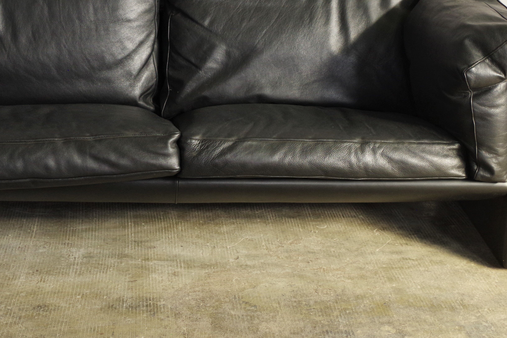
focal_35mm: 77
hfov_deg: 26.2
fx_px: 1084
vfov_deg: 17.5
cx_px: 183
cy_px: 52
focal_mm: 28.13
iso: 800
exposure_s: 1/60
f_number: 4
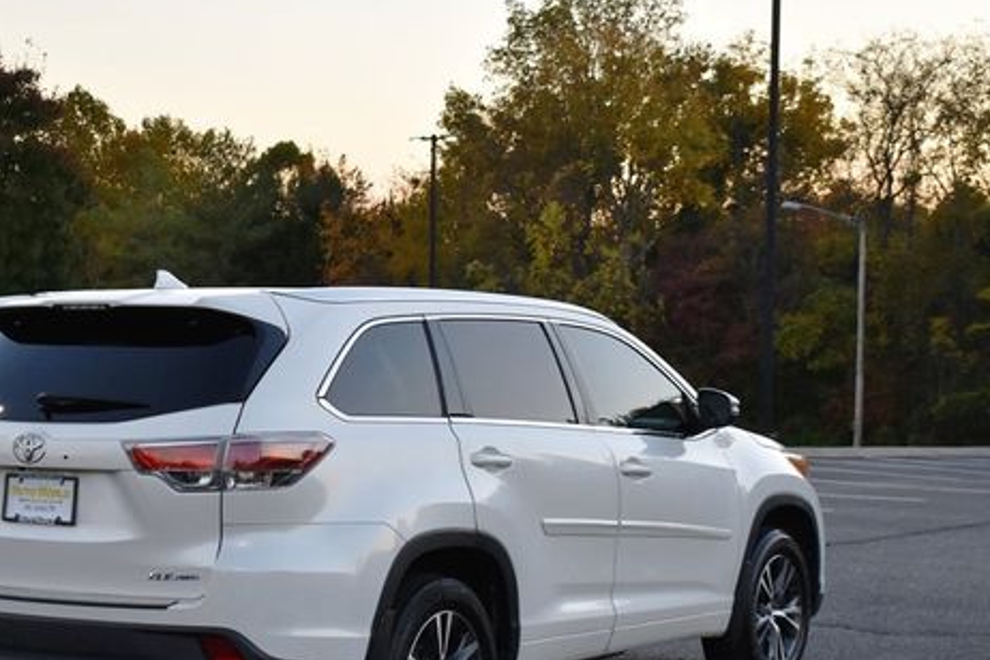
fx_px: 2172
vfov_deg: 17.2
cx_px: 407
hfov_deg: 25.6
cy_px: 438
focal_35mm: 79
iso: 800
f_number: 4.8
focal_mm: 38
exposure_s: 1/250
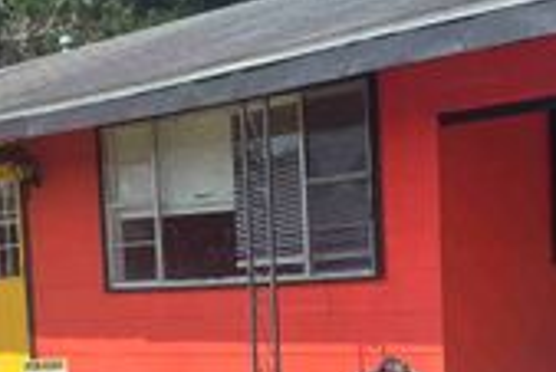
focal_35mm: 80
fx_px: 1237
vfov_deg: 16.7
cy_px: 384
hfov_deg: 25.2
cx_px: 184
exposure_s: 1/3401
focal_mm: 4.2
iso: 32
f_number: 1.6
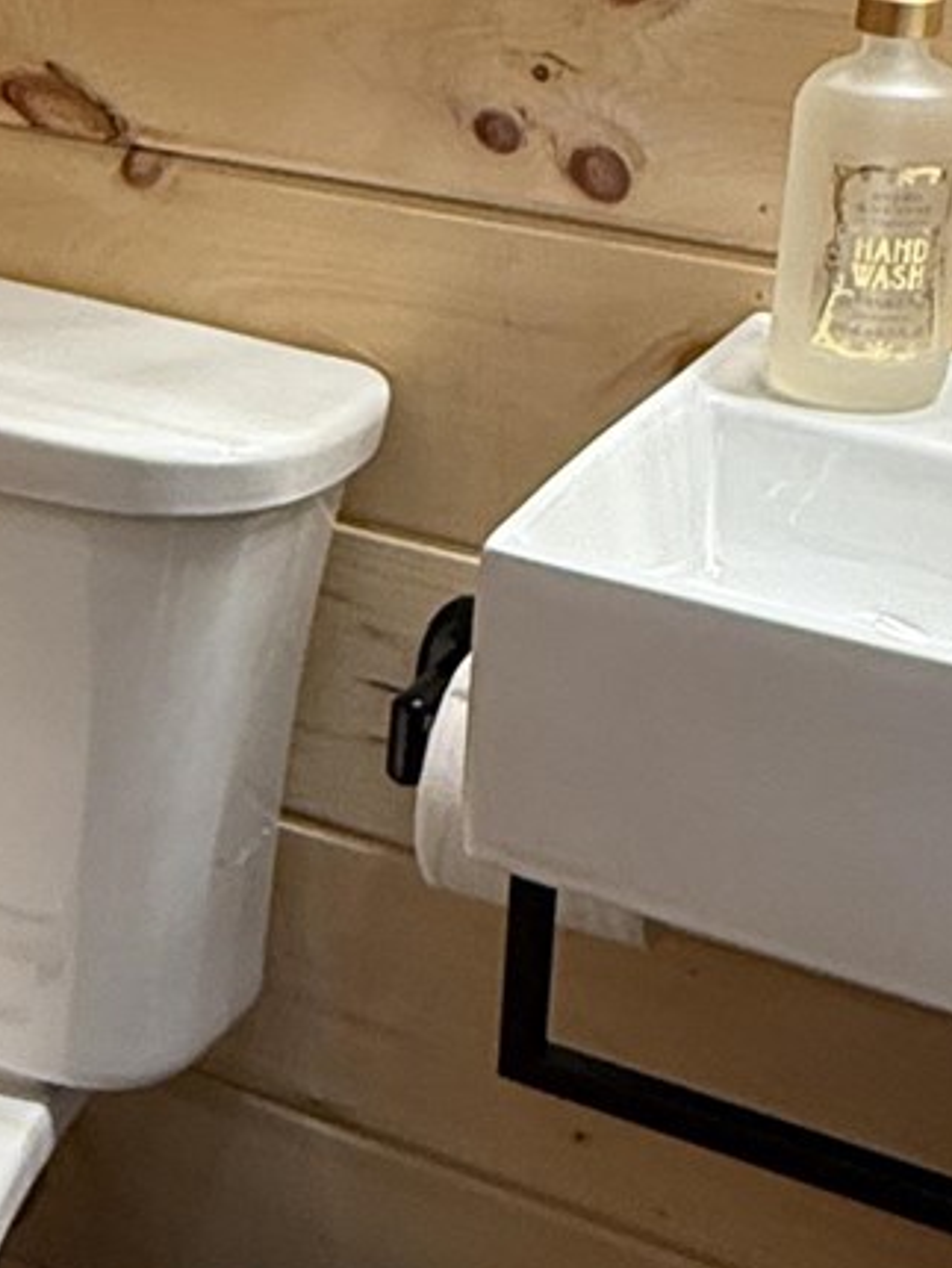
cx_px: -115
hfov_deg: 18.8
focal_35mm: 75
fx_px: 2747
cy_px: 318
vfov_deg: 25.7
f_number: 2.2
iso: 200
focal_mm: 2.22
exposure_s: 1/120
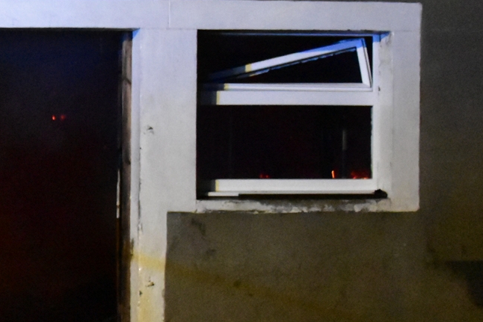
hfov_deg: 17.3
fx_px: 1496
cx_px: -138
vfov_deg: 12.3
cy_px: 147
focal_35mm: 111
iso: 9000
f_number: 4
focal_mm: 25
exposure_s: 1/40
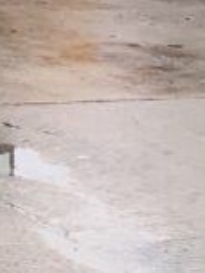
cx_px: -552
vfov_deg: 9.7
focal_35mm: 196
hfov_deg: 6.4
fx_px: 1548
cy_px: -174
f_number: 1.8
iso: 16
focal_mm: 3
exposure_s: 1/586
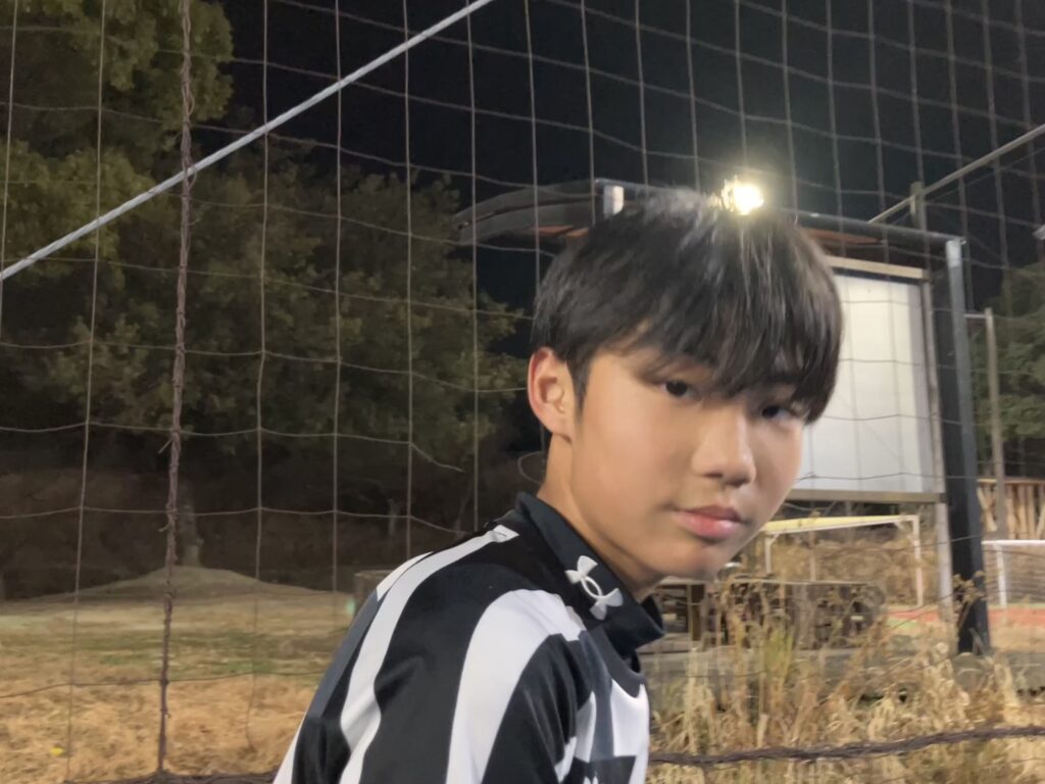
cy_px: 392
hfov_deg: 63.4
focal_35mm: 28
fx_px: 845
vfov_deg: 49.7
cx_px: 522
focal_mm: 3.99
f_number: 1.8
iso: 640
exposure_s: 1/30
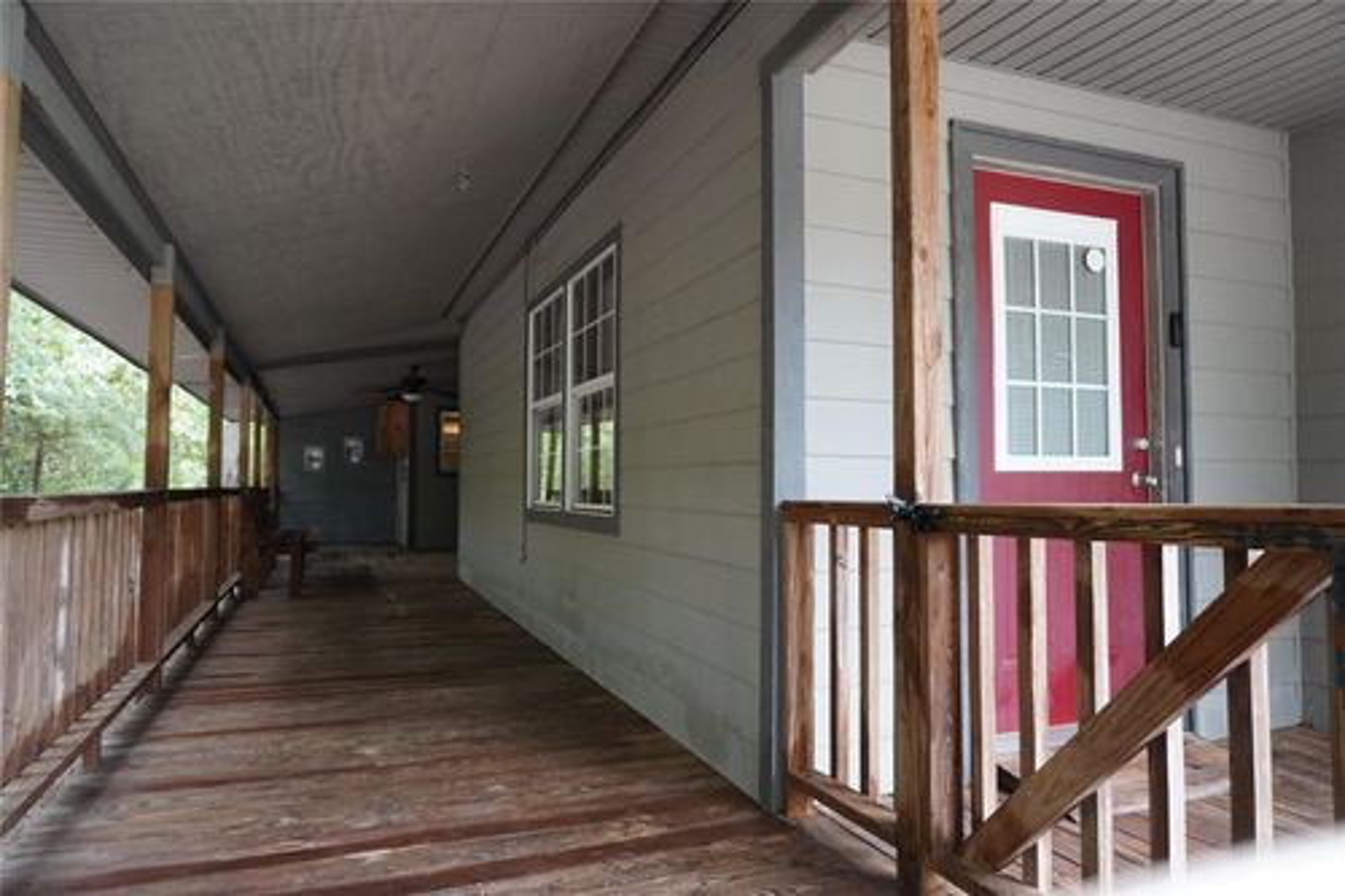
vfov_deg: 53.1
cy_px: 448
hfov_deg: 73.8
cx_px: 672
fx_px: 896
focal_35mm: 24
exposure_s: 1/160
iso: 2500
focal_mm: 16
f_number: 3.5
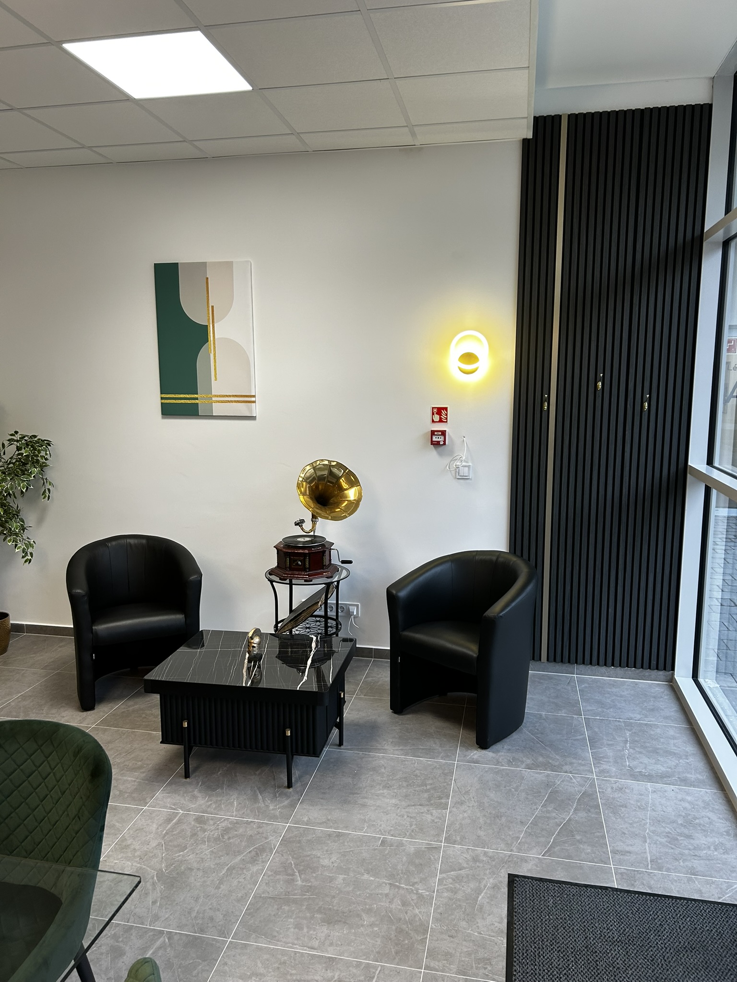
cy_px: 491
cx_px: 368
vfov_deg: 67.3
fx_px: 738
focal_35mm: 26
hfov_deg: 53.1
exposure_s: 1/100
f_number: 1.5
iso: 80
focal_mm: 5.7
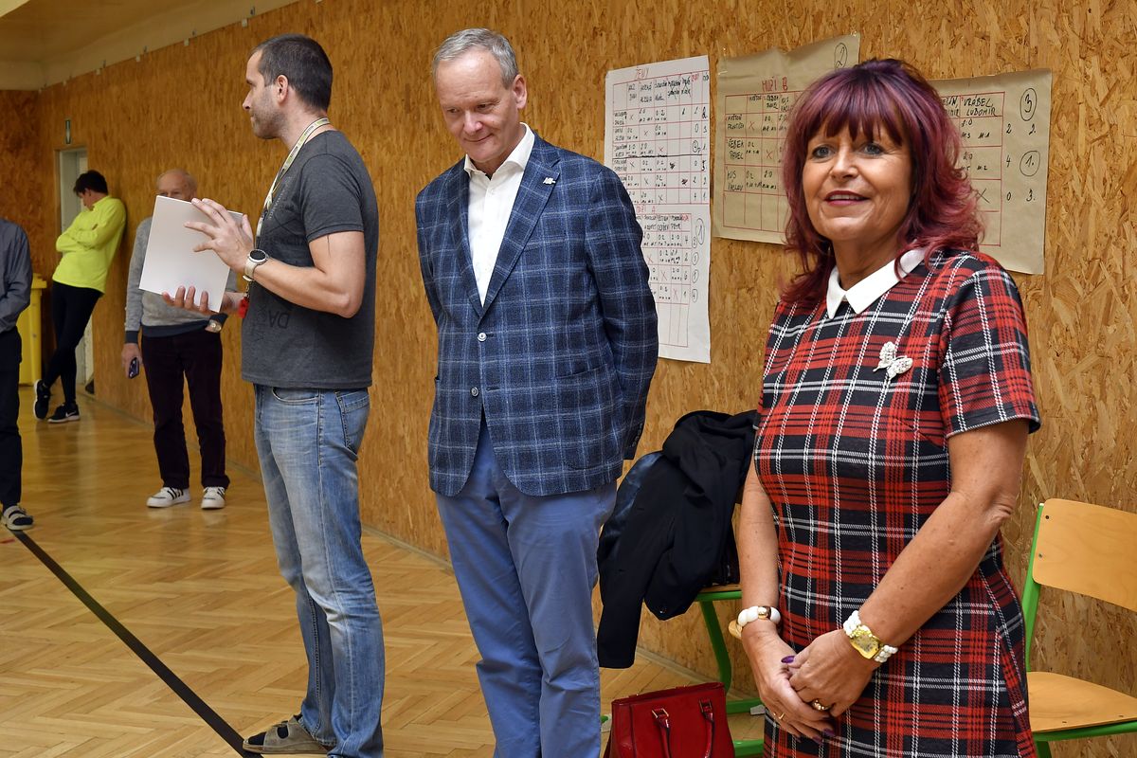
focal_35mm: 52
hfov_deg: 37.9
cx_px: 568
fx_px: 1658
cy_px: 379
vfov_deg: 25.8
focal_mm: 35
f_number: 6.3
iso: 1000
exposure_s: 1/125
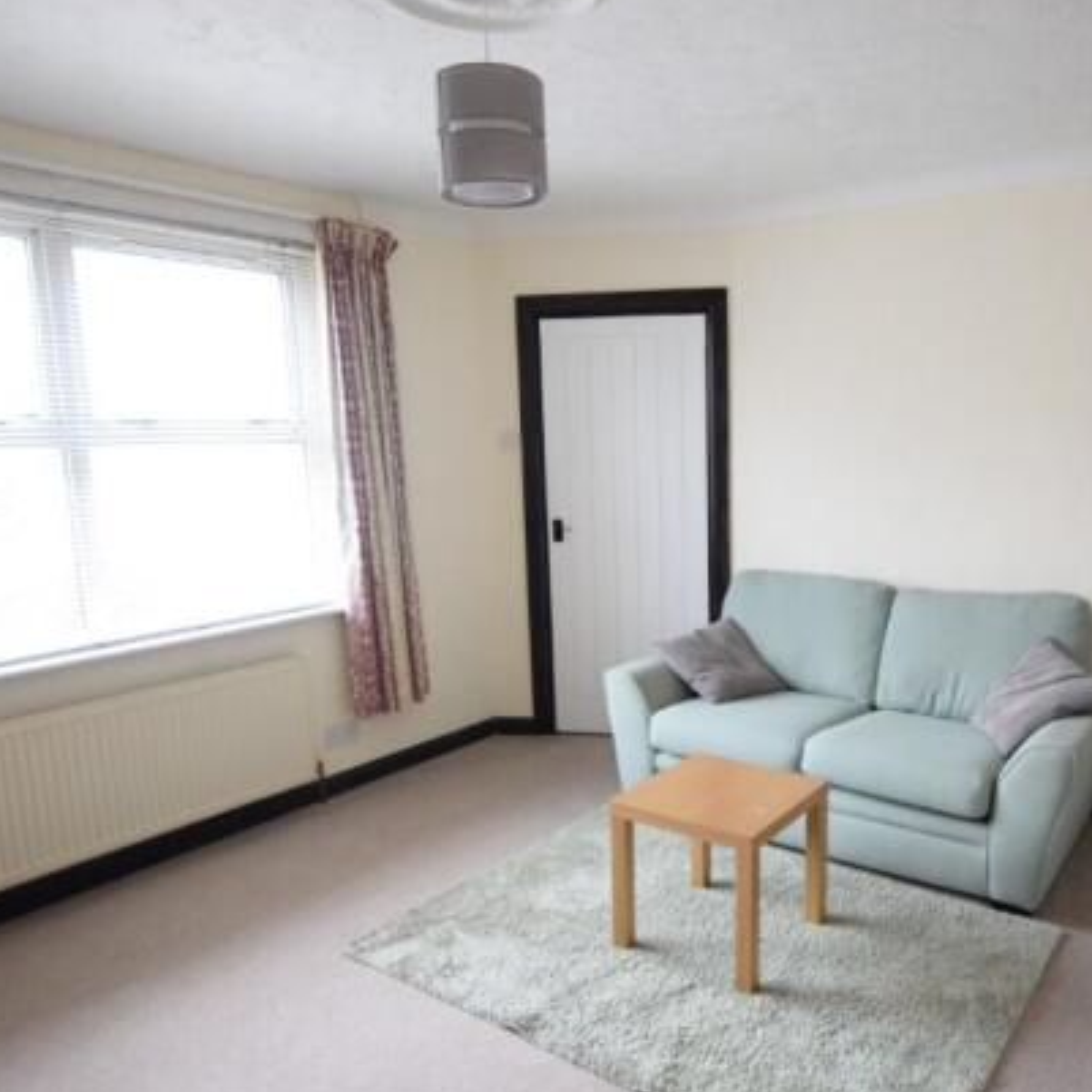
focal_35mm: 25
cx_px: 701
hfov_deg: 61.8
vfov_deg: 62.9
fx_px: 892
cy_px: 571
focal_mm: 12
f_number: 3.5
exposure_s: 1/20
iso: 640
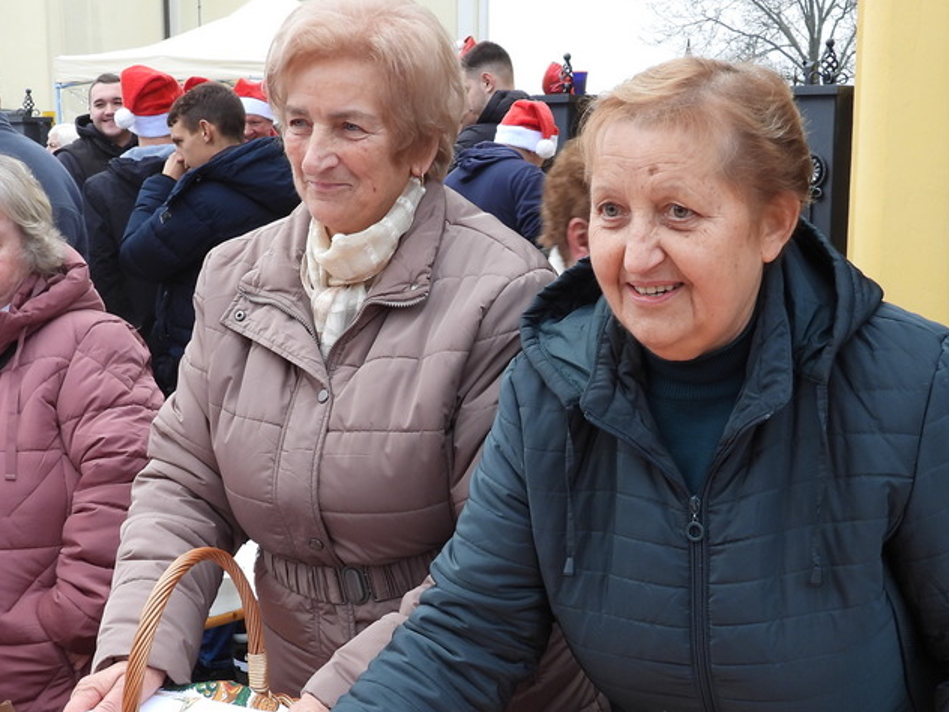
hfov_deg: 33.8
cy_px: 461
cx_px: 484
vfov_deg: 25.6
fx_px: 1563
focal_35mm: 57
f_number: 3.2
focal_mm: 5.4
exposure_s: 1/50
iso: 100
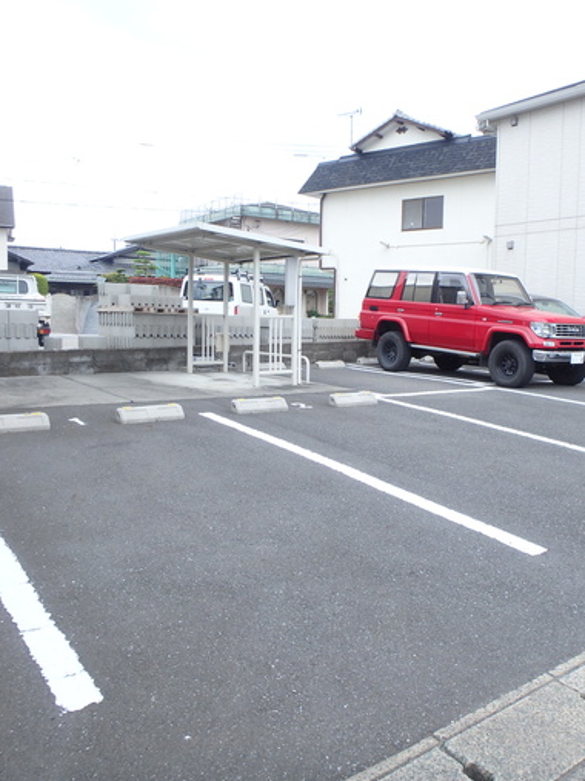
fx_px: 654
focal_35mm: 29
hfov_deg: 47.6
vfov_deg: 61.7
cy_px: 395
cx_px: 380
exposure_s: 1/80
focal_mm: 3.7
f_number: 3.5
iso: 125
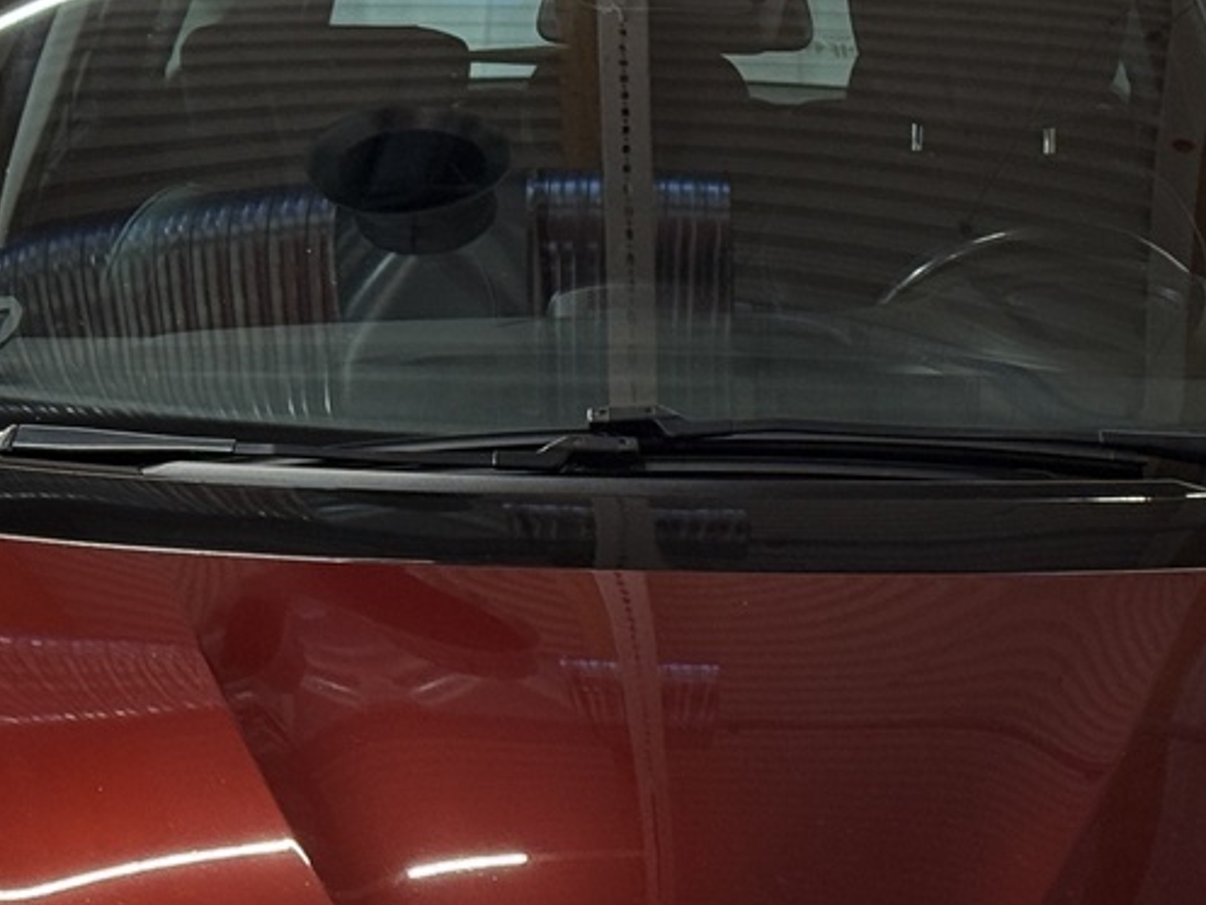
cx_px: 653
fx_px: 4844
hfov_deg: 14.2
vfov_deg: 10.6
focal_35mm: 139
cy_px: 937
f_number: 1.78
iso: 125
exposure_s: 1/100
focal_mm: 6.76
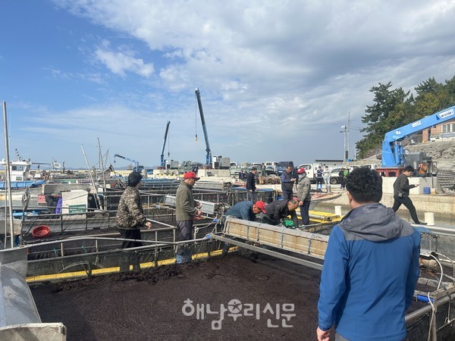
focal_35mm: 26
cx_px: 228
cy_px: 170
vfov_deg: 53.1
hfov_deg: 67.3
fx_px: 342
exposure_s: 1/5076
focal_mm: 5.7
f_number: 1.5
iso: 50
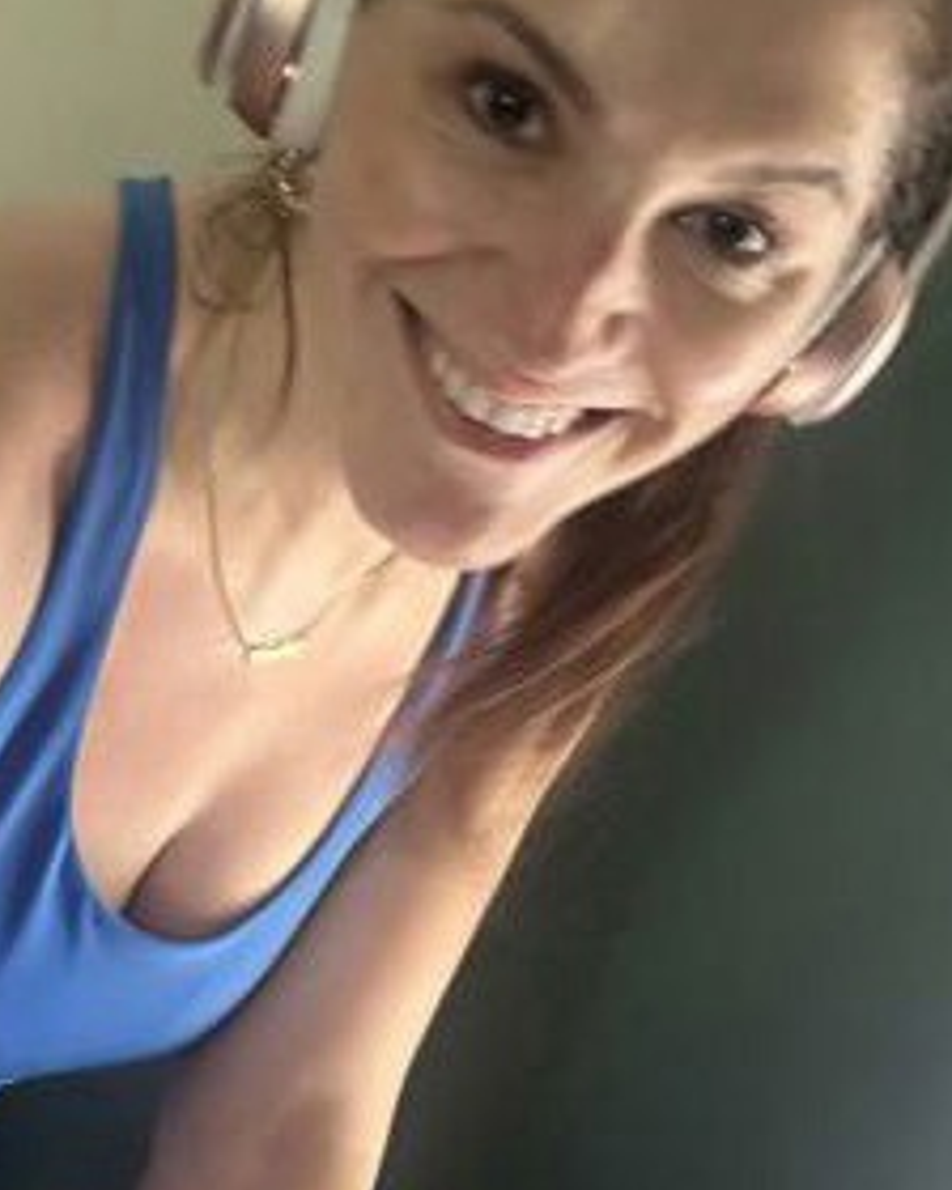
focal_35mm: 46
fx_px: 1620
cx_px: 476
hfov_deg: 32.7
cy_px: 642
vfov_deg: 40.3
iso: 400
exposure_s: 1/33
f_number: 1.9
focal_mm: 2.69
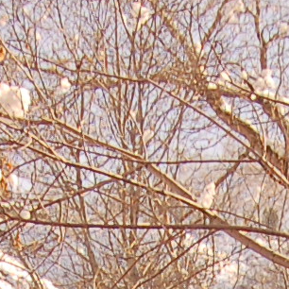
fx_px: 3079
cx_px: 297
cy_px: 932
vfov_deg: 5.0
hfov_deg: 5.4
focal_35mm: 326
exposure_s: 1/320
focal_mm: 26
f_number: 7.1
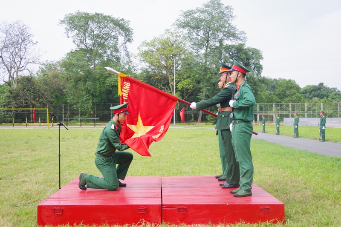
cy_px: 114
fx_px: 398
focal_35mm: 42
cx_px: 170
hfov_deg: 46.4
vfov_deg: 31.9
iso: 200
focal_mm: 28
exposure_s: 1/500
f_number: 4.5
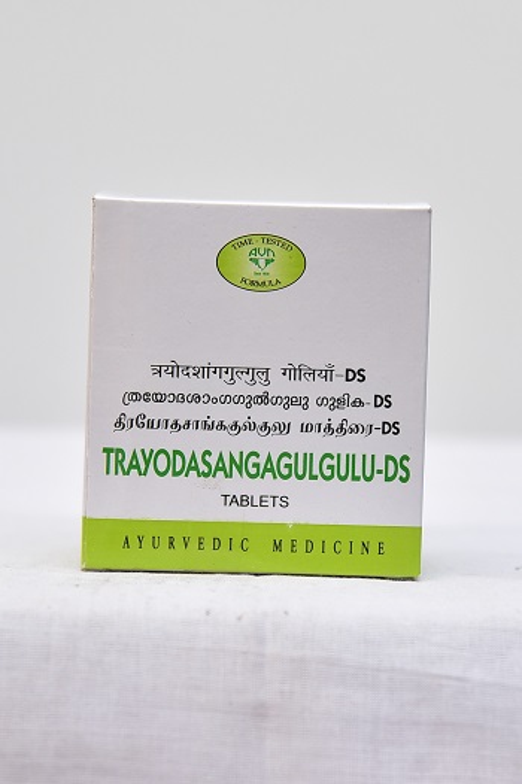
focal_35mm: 86
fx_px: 1873
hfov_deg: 15.9
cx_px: 261
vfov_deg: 23.7
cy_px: 392
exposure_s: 1/125
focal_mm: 86
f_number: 4.5
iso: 1600
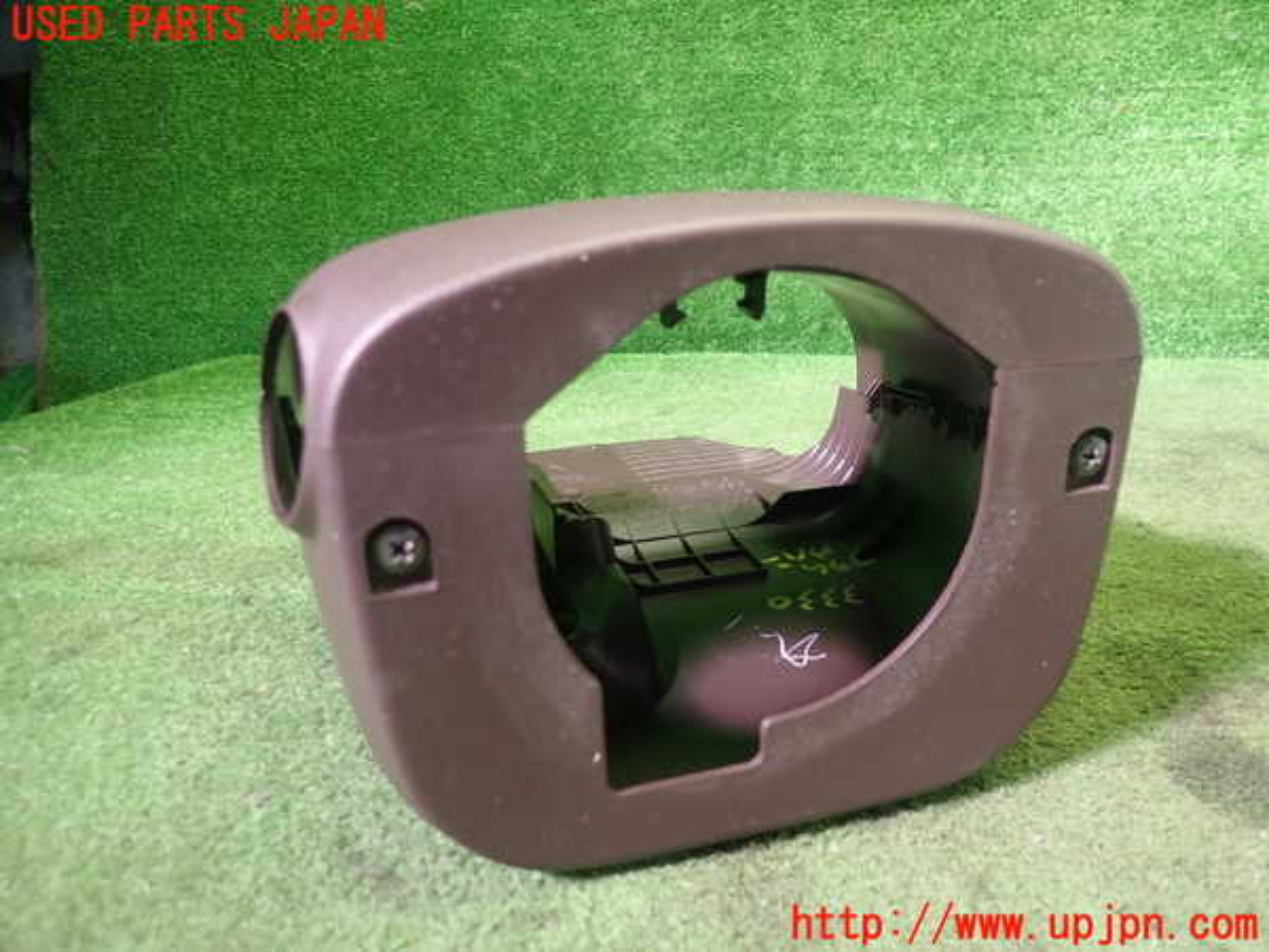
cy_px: 476
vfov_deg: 54.9
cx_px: 634
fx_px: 916
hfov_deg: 69.4
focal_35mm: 25
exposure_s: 1/40
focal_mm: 4.5
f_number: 2
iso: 200
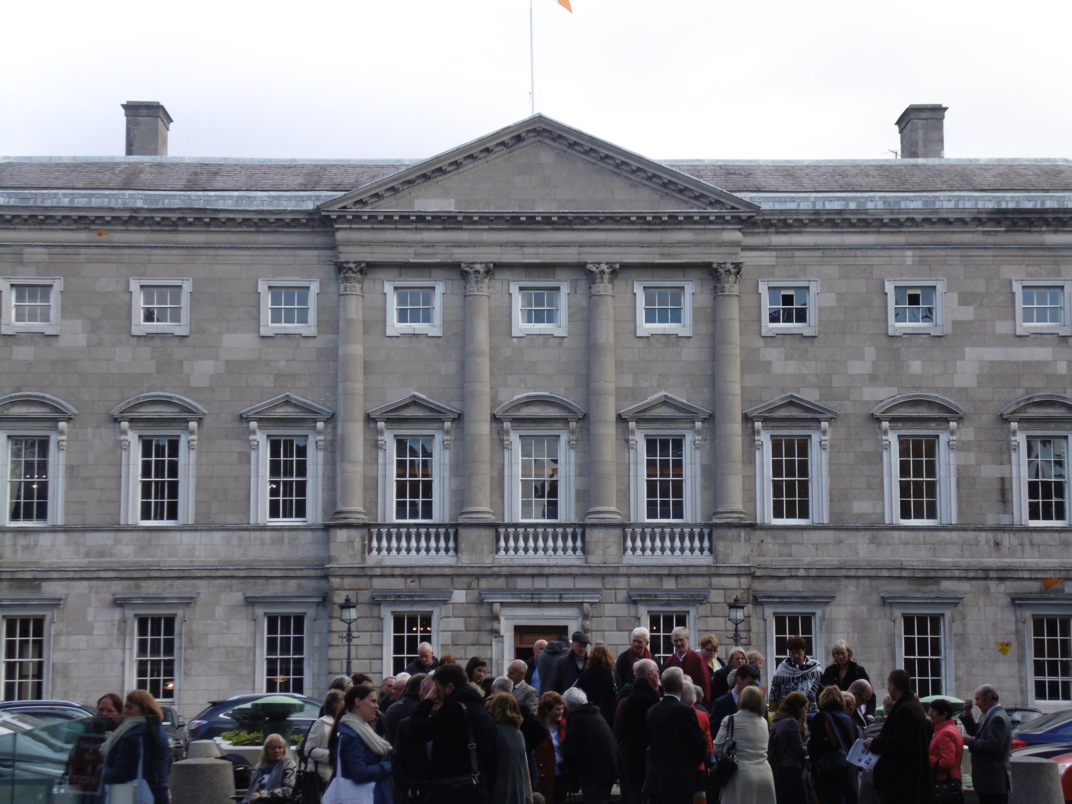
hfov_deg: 25.0
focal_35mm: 78
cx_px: 536
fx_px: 2416
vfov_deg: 18.9
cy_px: 402
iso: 100
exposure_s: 1/200
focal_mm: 14.3
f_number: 12.5
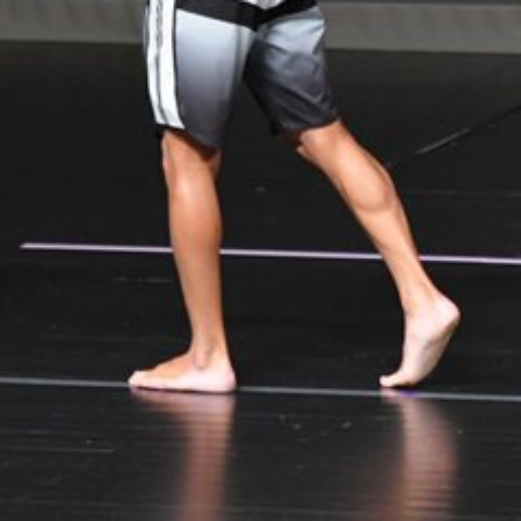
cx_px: 338
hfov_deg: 2.0
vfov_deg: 2.0
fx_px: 14729
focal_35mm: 865
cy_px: 24
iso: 4000
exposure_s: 1/400
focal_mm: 210
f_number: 5.6
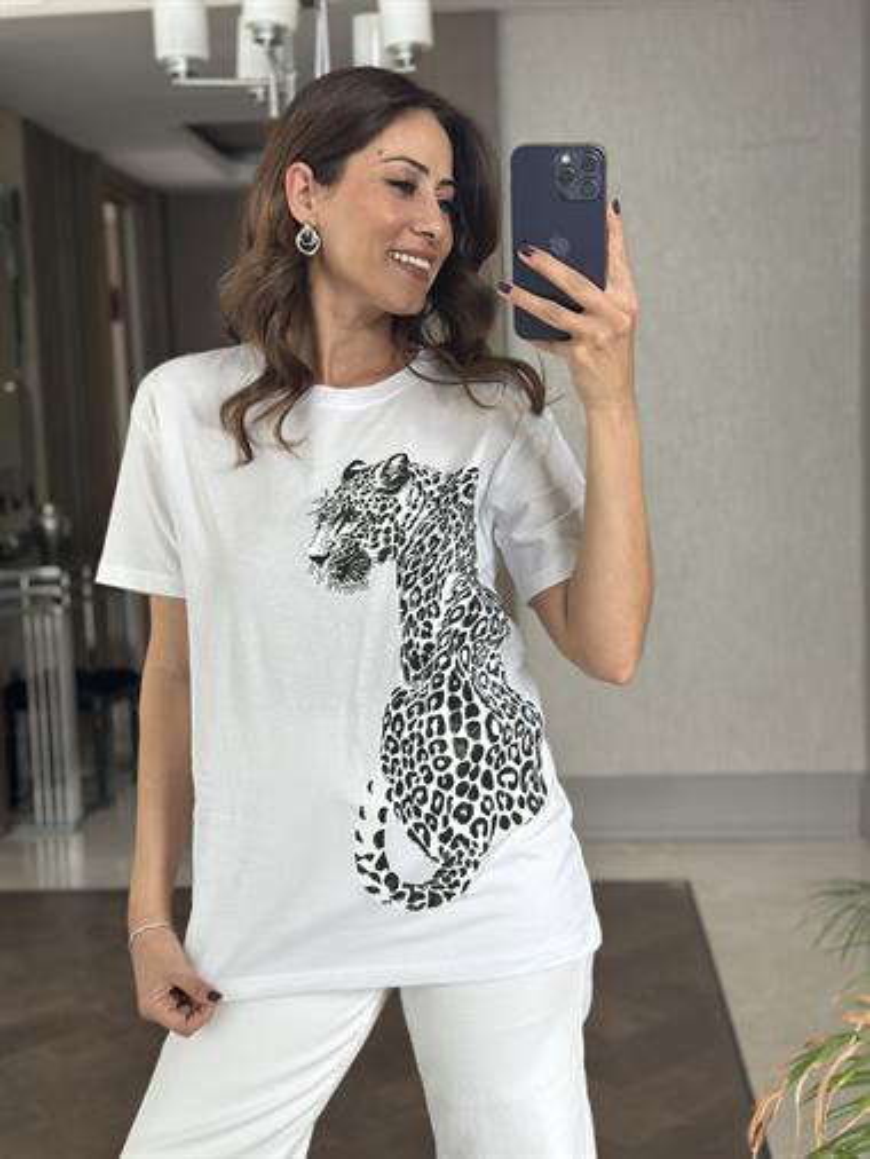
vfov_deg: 39.6
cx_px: 435
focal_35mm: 48
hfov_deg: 30.3
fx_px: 1607
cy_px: 580
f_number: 1.78
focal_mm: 6.86
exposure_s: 1/60
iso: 125
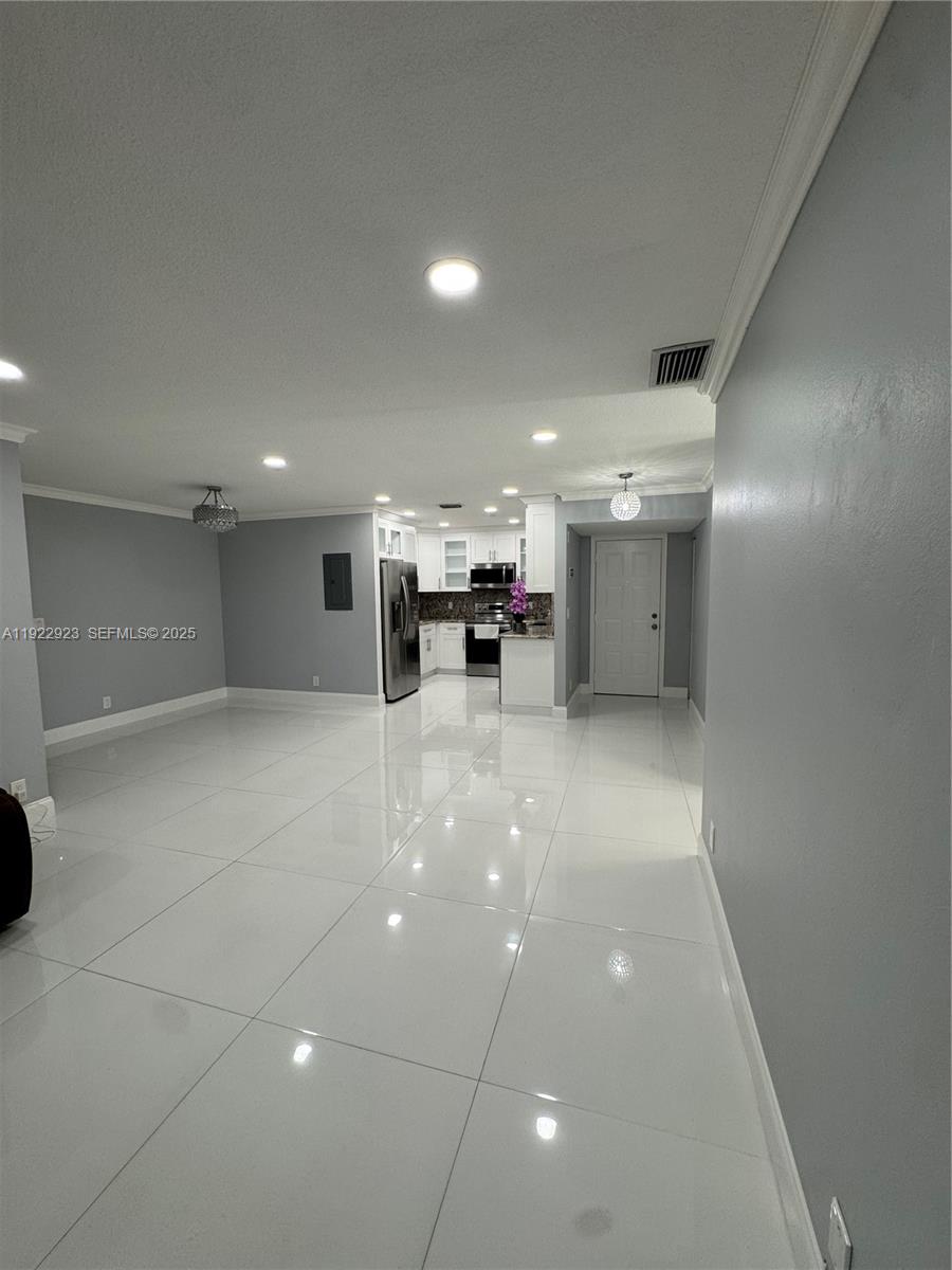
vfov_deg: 102.1
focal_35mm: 14
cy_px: 635
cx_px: 476
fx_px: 513
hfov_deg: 85.7
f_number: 2.2
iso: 125
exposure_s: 1/120
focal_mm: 2.22
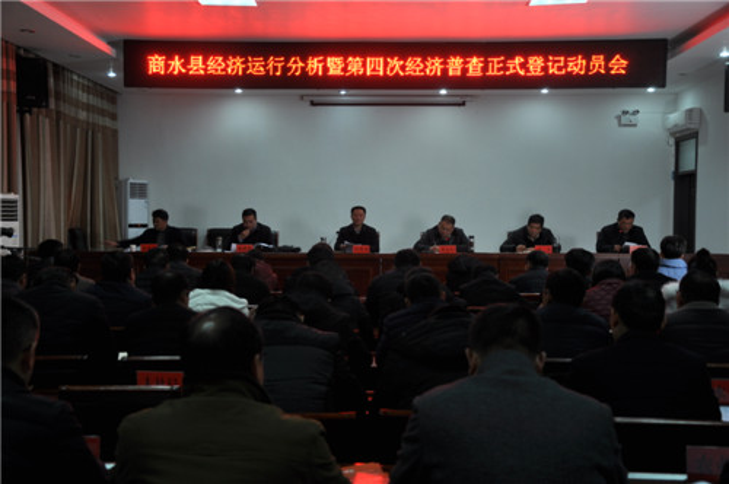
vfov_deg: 28.0
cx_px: 364
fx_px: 971
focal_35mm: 48
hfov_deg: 41.2
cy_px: 242
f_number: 4.2
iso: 200
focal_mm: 32
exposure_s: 1/13
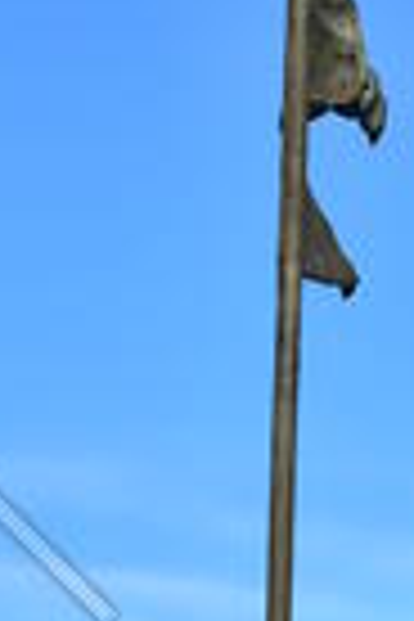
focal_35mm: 164
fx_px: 2829
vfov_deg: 12.1
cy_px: 855
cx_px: 344
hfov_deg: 8.4
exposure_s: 1/250
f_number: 8
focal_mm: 26
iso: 100
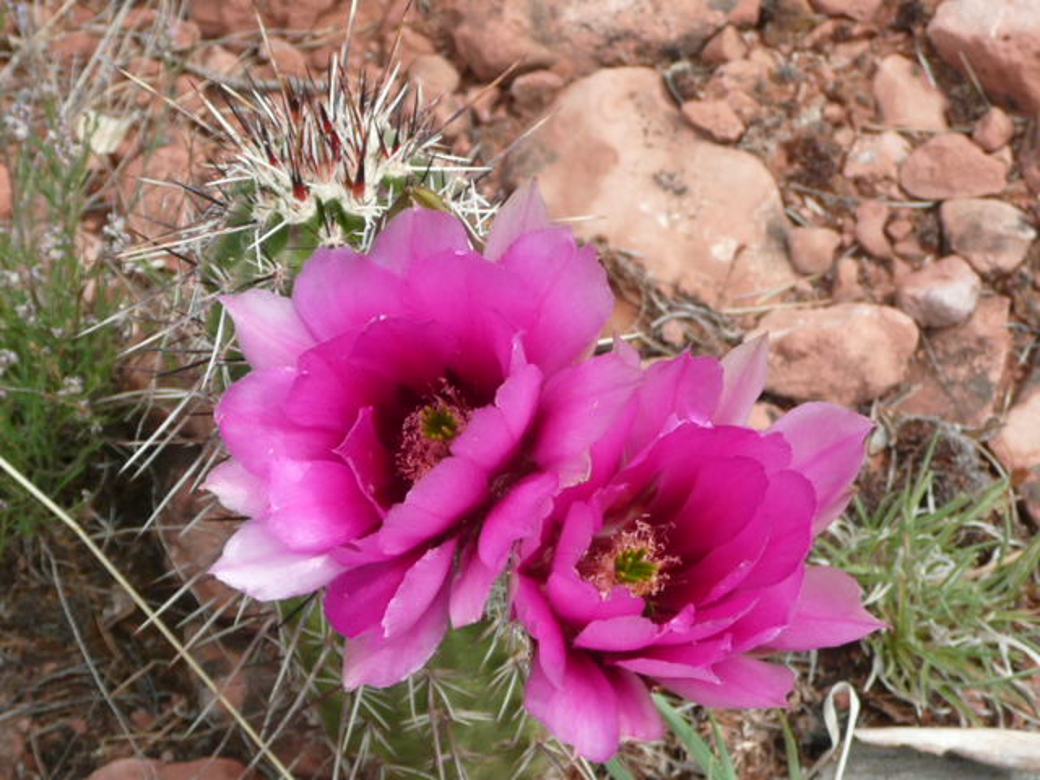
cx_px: 520
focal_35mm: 75
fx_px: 2253
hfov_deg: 26.0
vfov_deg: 19.6
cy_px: 390
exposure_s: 1/250
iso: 100
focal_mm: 8.2
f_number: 4.2
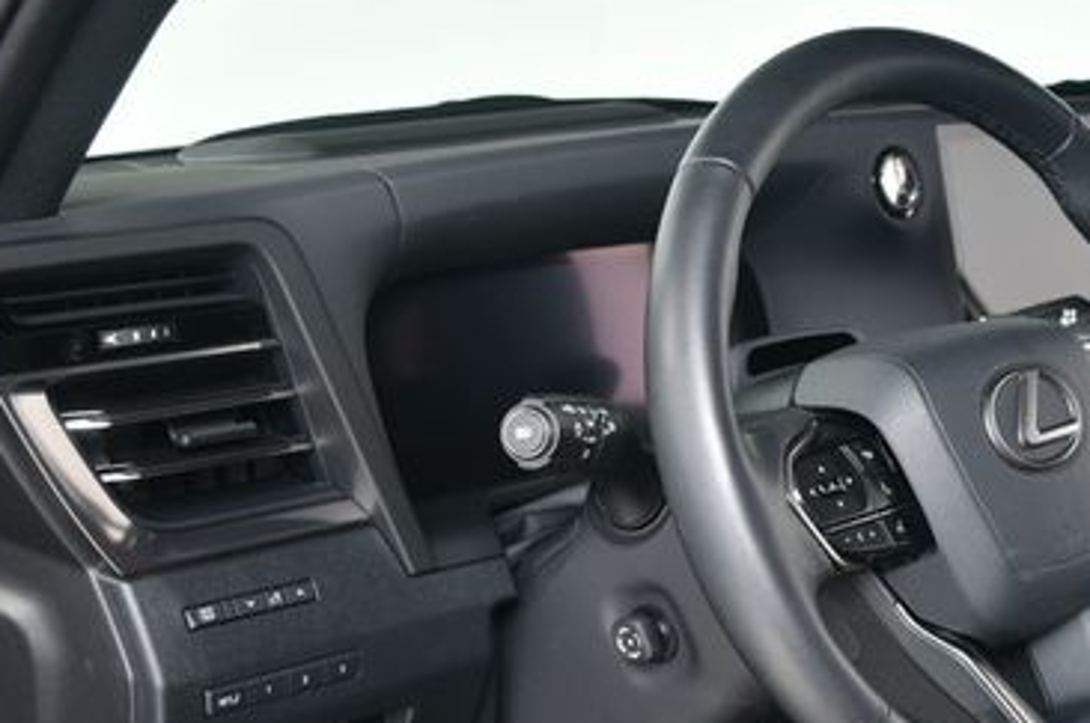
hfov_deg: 31.3
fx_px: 1905
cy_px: 544
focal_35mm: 63
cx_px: 828
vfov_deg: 21.3
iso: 100
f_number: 4.5
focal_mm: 24
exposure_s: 1/160
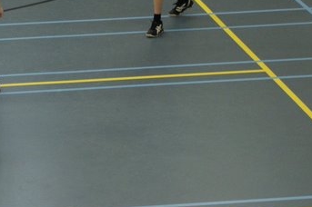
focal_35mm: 210
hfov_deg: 9.6
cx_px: -84
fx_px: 1818
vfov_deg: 6.5
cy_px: 30
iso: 400
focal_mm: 40
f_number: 2.8
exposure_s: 1/200
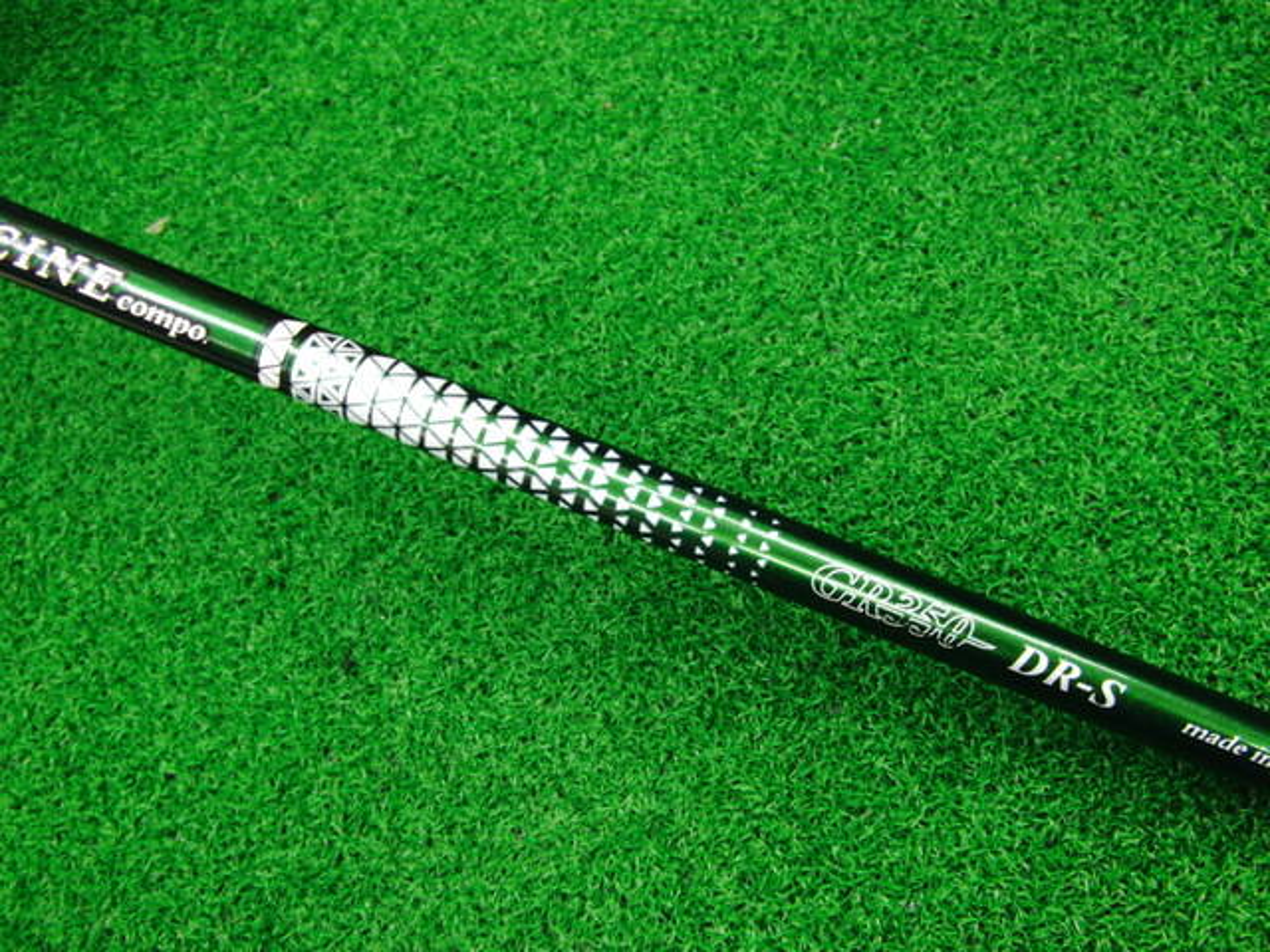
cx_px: 635
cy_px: 476
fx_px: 1357
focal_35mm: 37
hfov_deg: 50.1
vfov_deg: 38.7
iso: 400
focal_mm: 6.42
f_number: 3.6
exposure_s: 1/25
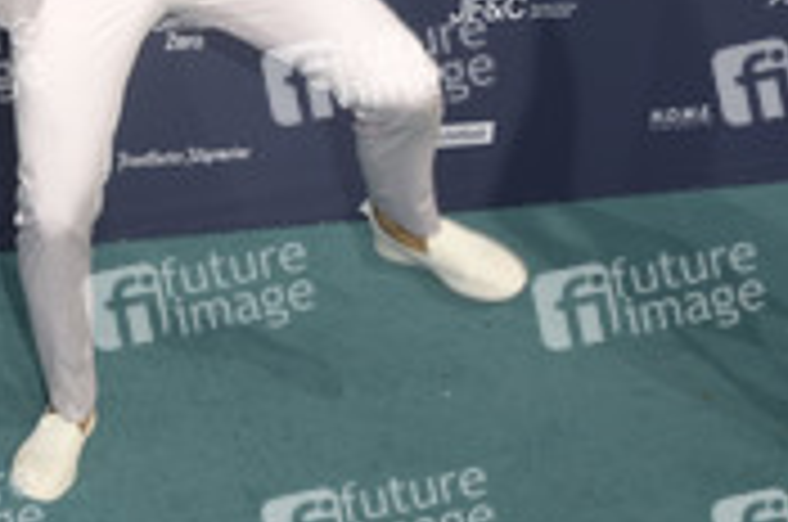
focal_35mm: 62
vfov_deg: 20.8
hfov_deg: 27.8
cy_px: -40
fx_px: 1355
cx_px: -191
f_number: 10
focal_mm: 24
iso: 400
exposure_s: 1/250
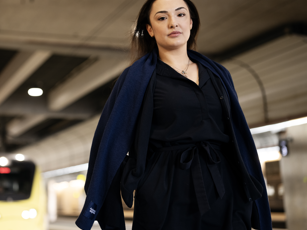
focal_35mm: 54
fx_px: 479
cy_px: 113
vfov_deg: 27.0
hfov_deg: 35.1
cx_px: 96
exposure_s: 1/200
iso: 640
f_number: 1.6
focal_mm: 40
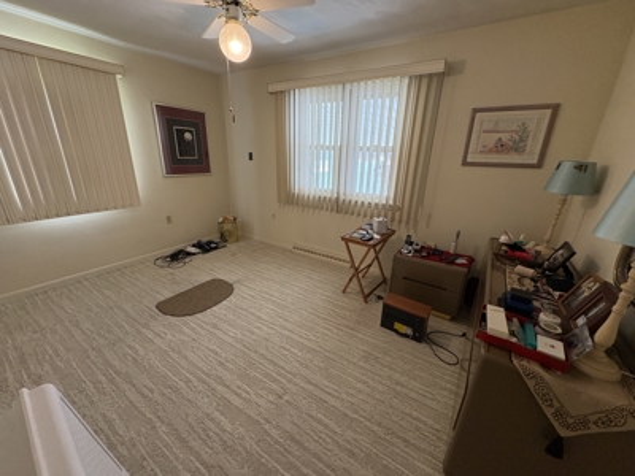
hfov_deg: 102.1
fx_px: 257
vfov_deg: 85.7
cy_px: 238
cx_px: 318
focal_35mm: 14
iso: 320
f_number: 2.2
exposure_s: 1/120
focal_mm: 2.22
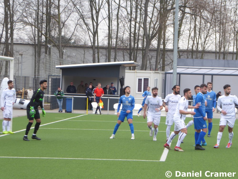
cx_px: 119
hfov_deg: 11.5
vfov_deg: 8.6
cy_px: 90
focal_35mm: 172
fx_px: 1183
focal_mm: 30.9
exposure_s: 1/80
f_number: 5.6
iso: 200
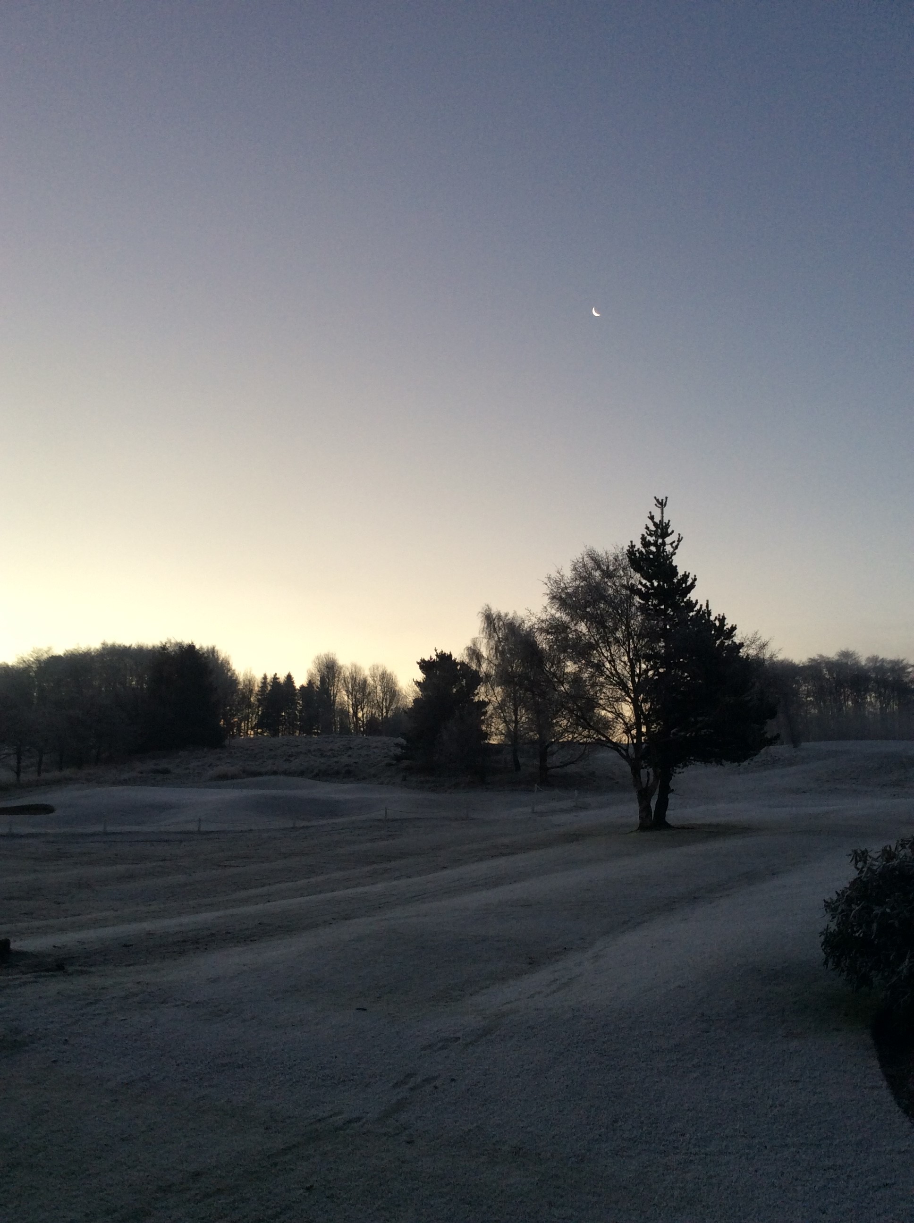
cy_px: 612
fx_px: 1129
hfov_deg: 44.1
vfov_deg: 56.9
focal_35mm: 32
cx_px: 457
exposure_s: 1/25
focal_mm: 3.3
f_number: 2.4
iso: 50
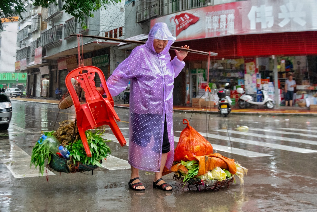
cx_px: 158
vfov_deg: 29.9
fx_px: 396
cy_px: 106
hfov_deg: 43.6
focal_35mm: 45
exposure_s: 1/80
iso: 1600
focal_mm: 30
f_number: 5.6
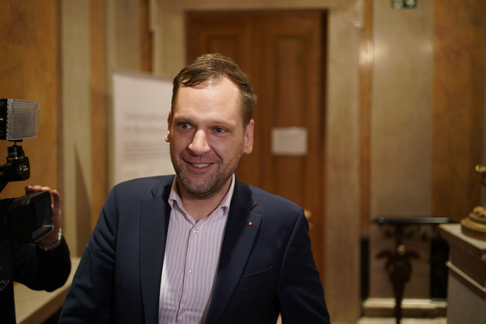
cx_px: 243
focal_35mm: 35
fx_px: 472
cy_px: 162
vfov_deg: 37.9
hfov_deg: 54.4
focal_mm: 35
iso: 1600
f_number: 1.8
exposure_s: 1/320
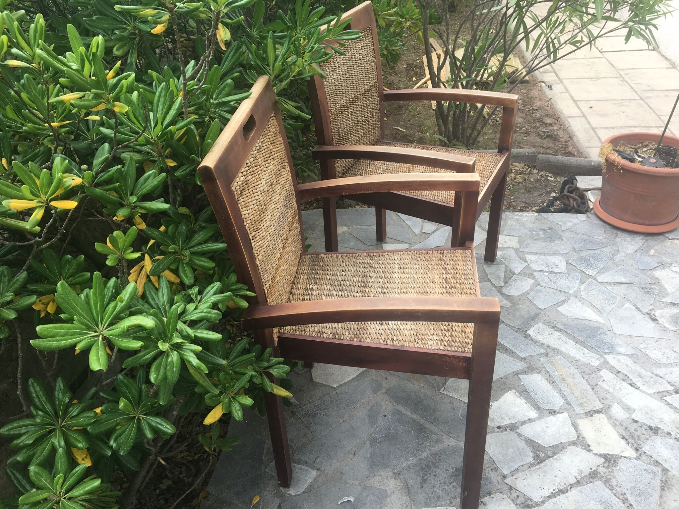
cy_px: 254
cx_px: 340
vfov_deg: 48.2
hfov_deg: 61.7
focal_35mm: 29
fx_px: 569
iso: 25
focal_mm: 4.15
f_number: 2.2
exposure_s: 1/113
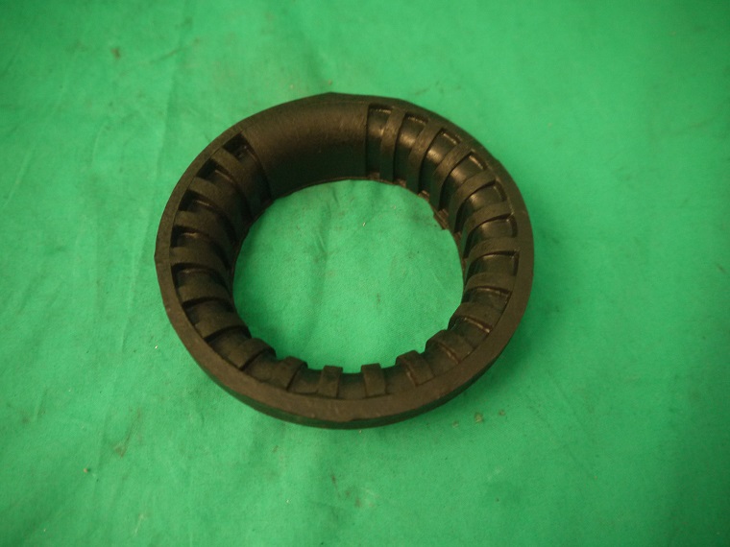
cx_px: 365
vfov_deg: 49.7
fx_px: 590
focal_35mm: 28
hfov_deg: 63.4
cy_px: 274
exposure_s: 1/80
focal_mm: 14
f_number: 3.5
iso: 800
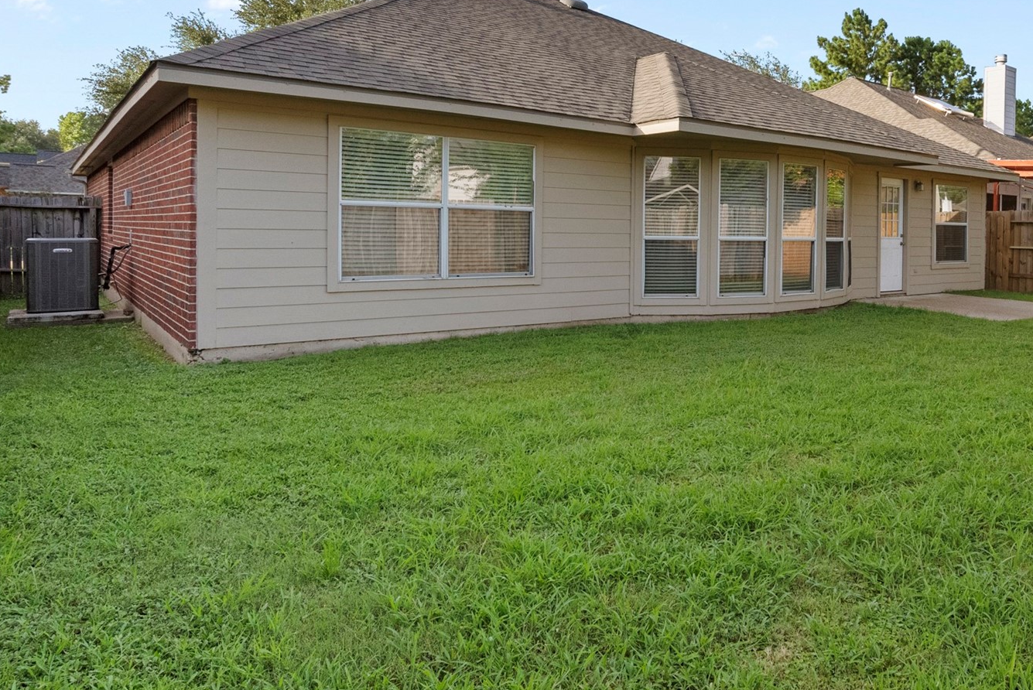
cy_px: 239
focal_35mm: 26
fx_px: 747
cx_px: 709
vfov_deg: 48.9
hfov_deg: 67.0
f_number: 9
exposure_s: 1/2500
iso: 3200
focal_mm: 16
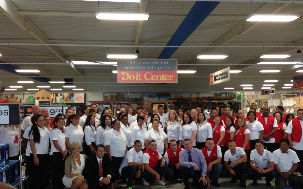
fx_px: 297
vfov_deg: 35.2
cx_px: 154
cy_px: 113
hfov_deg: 54.0
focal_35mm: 36
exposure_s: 1/40
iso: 50
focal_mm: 4.13
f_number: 2.4
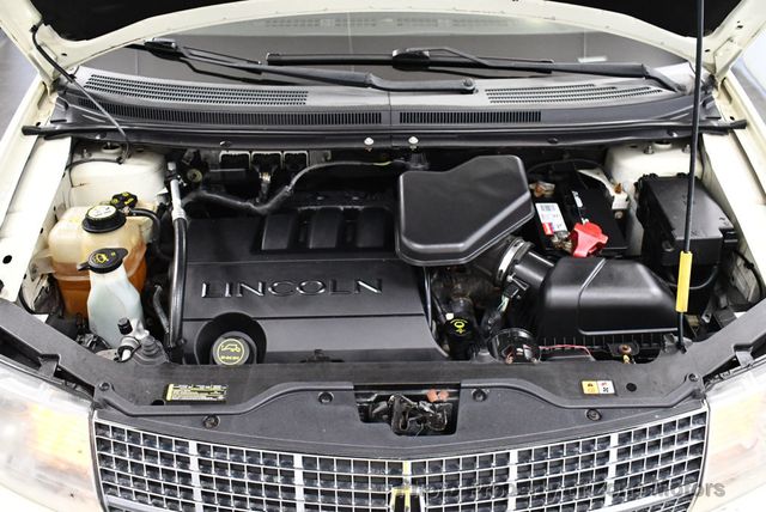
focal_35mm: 36
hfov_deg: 53.1
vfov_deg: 36.9
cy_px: 256
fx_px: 767
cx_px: 383
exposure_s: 1/125
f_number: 3.5
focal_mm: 18
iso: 2800
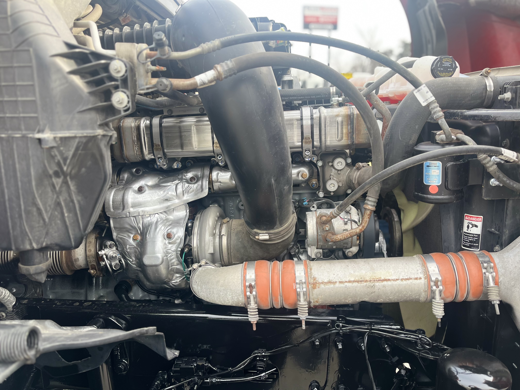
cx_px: 260
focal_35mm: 26
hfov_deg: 67.3
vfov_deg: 53.1
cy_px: 195
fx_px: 391
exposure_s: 1/311
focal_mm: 5.1
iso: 50
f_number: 1.6
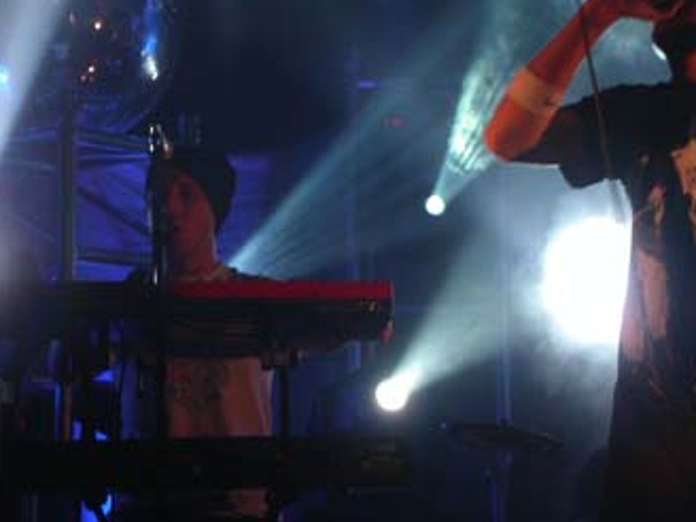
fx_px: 2795
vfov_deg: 10.7
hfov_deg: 14.2
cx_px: 310
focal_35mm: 139
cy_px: 208
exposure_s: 1/30
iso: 200
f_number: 4.7
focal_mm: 23.4
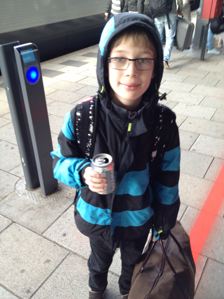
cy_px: 150
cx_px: 112
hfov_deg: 40.7
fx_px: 302
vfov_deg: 52.6
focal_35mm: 35
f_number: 2.4
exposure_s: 1/40
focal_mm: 4.28
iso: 80
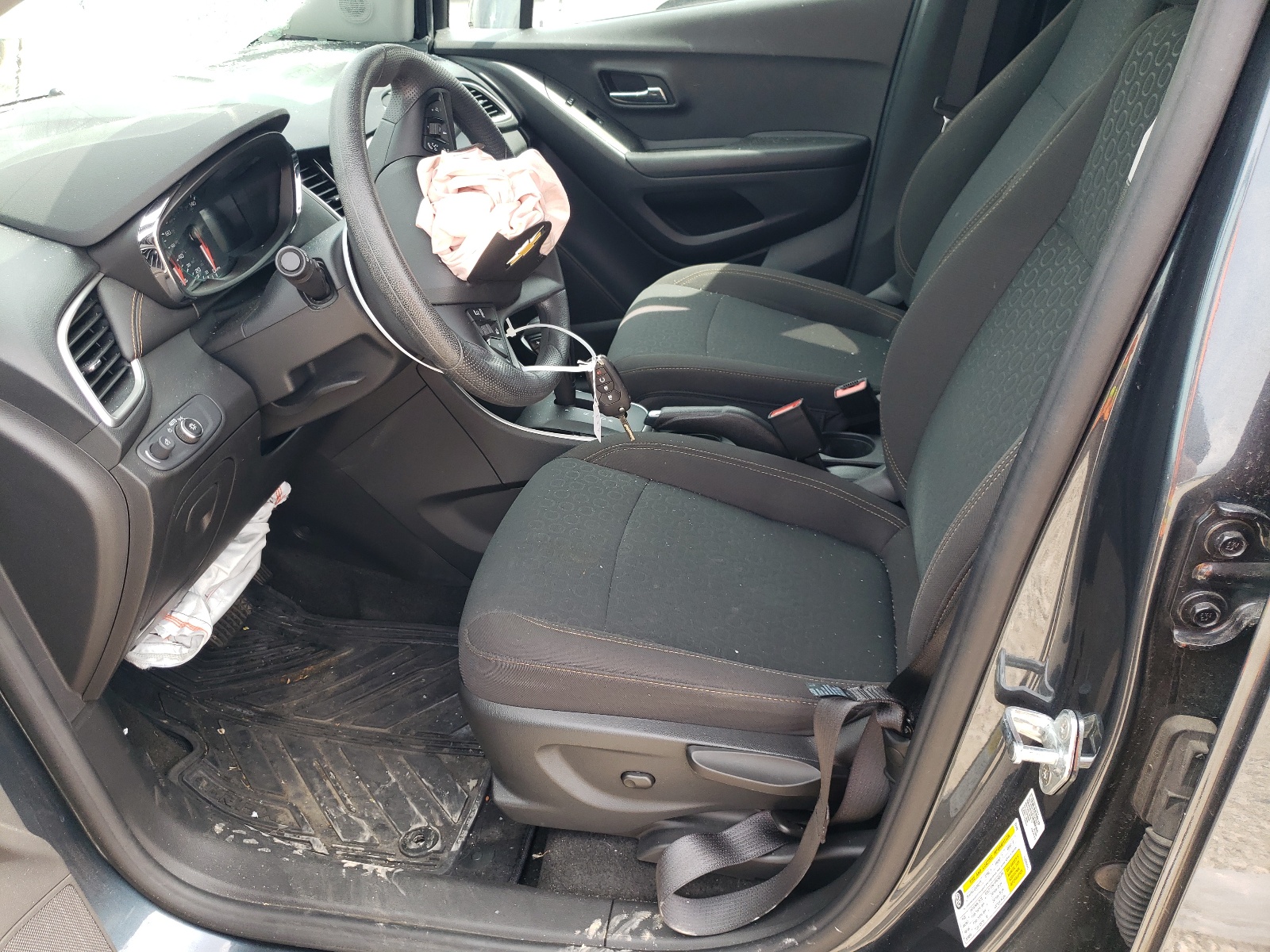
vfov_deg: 53.1
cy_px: 476
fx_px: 954
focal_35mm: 26
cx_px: 635
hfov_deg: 67.3
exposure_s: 1/227
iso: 50
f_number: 1.5
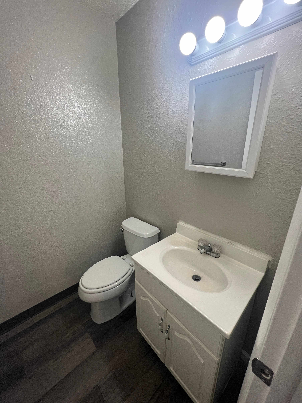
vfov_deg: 106.2
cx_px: 151
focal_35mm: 13
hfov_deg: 89.9
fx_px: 151
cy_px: 202
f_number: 1.8
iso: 250
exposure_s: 1/120
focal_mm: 1.57
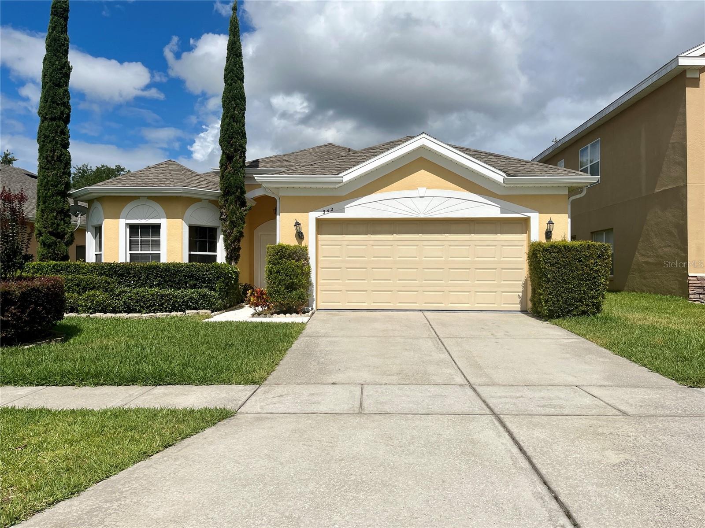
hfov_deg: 67.3
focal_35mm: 26
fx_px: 529
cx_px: 352
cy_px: 264
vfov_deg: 53.0
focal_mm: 5.1
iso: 50
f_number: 1.6
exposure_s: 1/9901
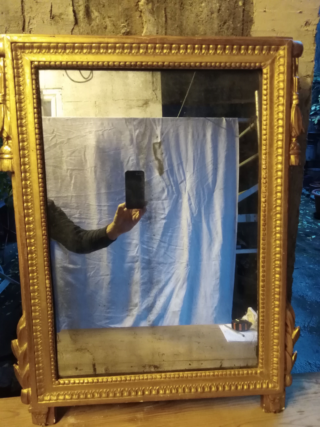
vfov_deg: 67.3
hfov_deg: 53.1
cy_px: 214
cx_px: 160
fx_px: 320
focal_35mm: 26
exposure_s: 1/12.5
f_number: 2.2
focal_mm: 3.46
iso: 1338
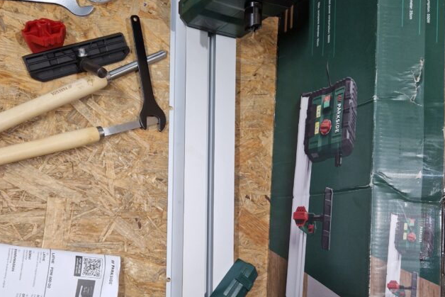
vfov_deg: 33.9
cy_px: 201
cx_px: 201
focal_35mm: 39
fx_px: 482
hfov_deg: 49.5
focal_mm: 5.4
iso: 50
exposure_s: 1/100
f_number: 1.8
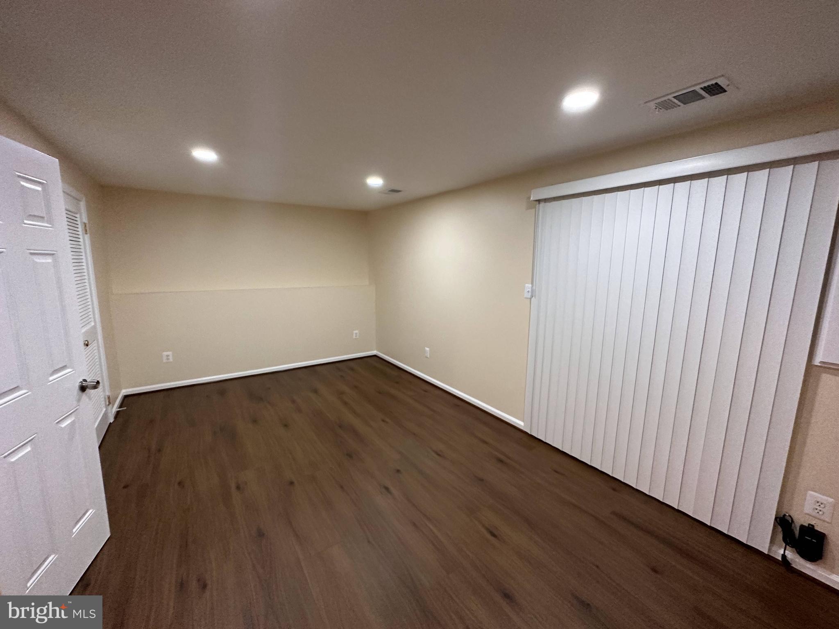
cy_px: 314
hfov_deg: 102.1
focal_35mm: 14
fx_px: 339
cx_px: 420
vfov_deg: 85.7
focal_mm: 2.2
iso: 320
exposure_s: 1/120
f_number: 2.2
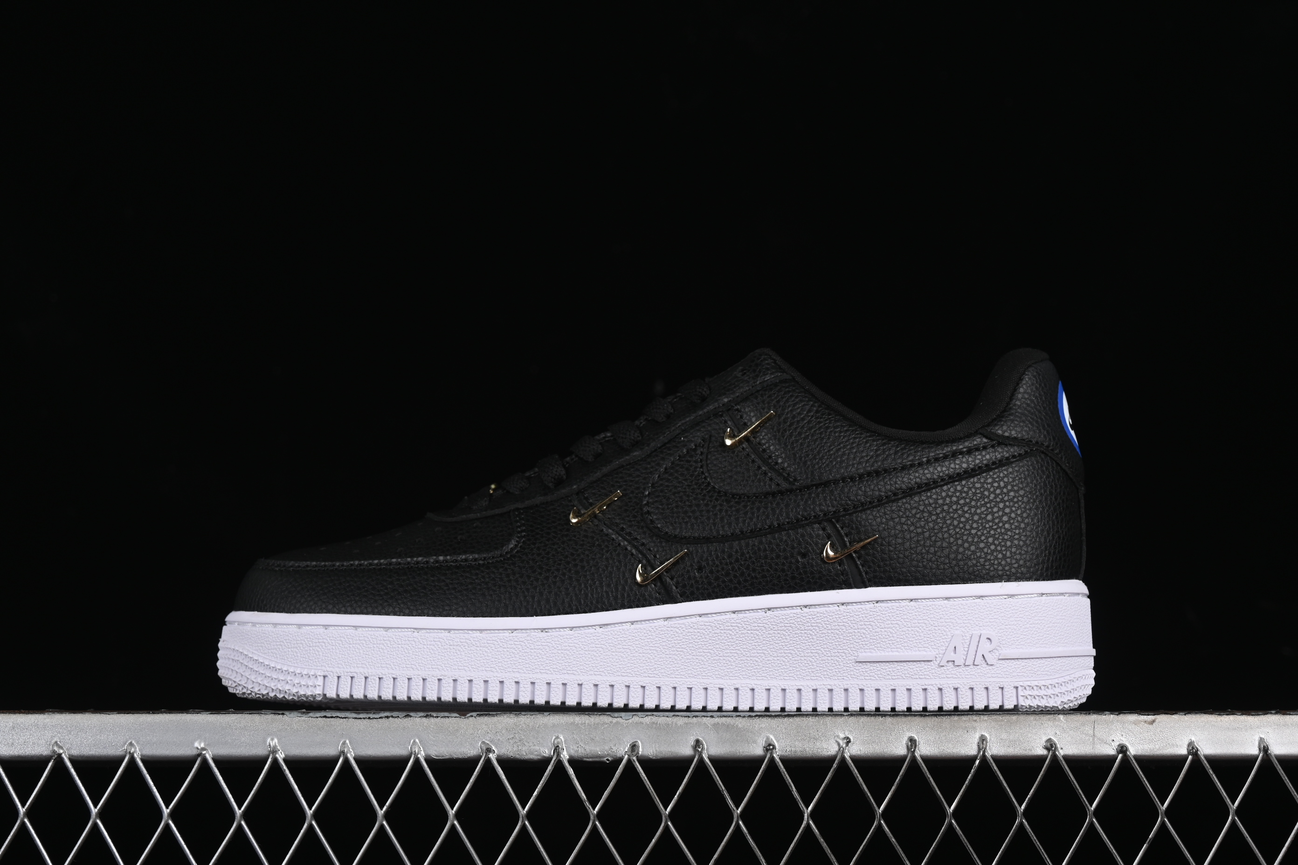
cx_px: 649
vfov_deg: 18.2
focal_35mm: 75
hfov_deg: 27.0
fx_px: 2704
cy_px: 432
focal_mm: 50
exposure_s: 1/160
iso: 160
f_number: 8
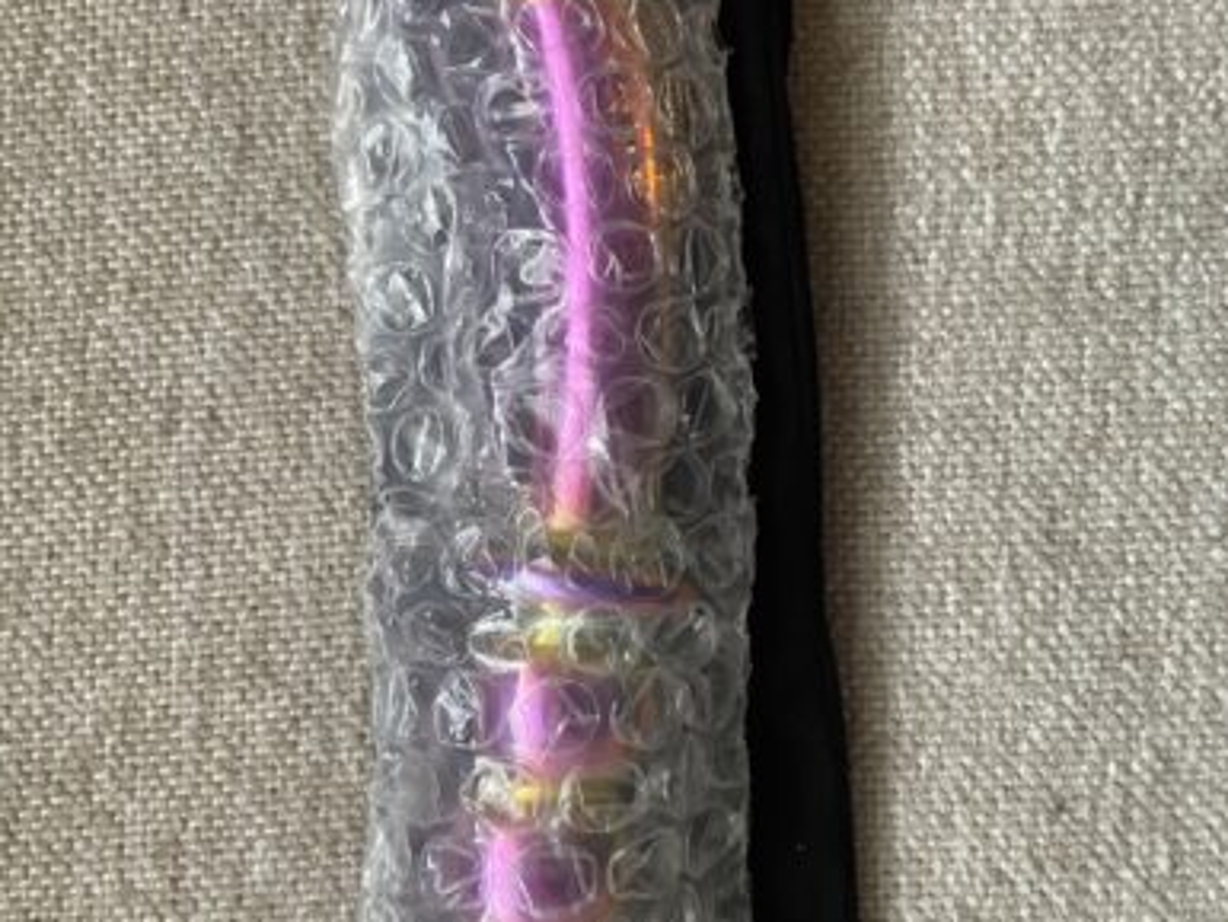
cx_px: 635
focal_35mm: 27
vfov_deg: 51.4
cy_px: 453
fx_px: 958
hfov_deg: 65.3
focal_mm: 4.2
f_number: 1.6
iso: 400
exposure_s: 1/33
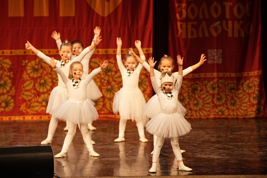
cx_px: 134
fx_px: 1557
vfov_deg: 6.5
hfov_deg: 9.8
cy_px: 89
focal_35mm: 210
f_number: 2.8
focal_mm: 140
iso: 1600
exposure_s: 1/400
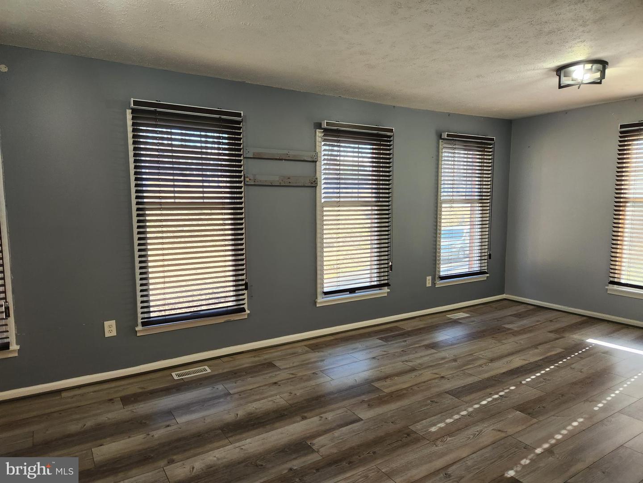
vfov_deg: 58.9
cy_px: 242
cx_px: 322
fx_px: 427
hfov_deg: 73.9
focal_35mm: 23
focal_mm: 5.4
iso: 160
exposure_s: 1/180
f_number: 1.8
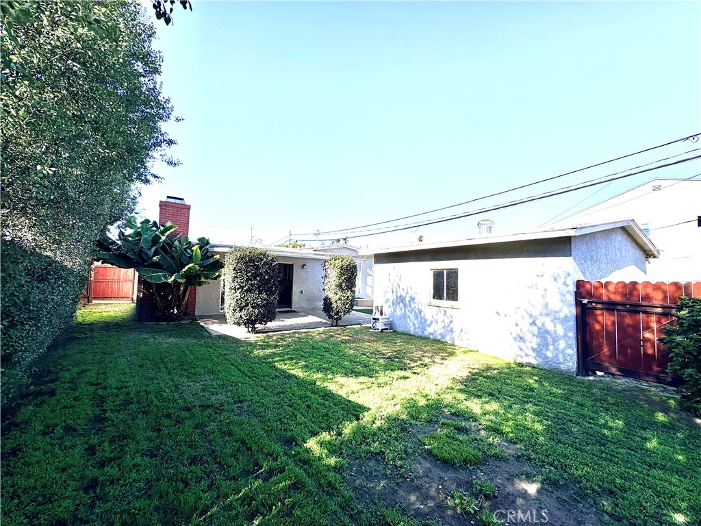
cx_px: 350
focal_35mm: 14
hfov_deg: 102.1
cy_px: 263
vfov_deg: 85.7
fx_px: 284
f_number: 2.2
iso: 25
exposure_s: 1/770
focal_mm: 2.22
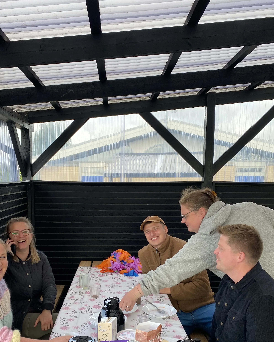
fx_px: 345
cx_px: 116
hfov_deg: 43.2
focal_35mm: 34
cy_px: 223
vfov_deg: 52.0
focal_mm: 4.25
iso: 32
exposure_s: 1/236
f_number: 1.8
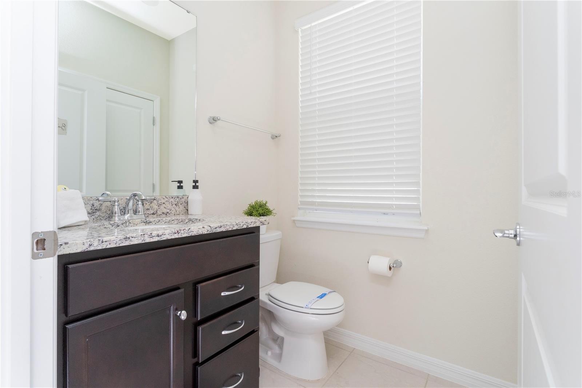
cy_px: 194
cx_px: 291
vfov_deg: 70.4
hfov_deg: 93.3
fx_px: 275
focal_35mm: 17
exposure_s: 1/50
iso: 1000
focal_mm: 17
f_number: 10
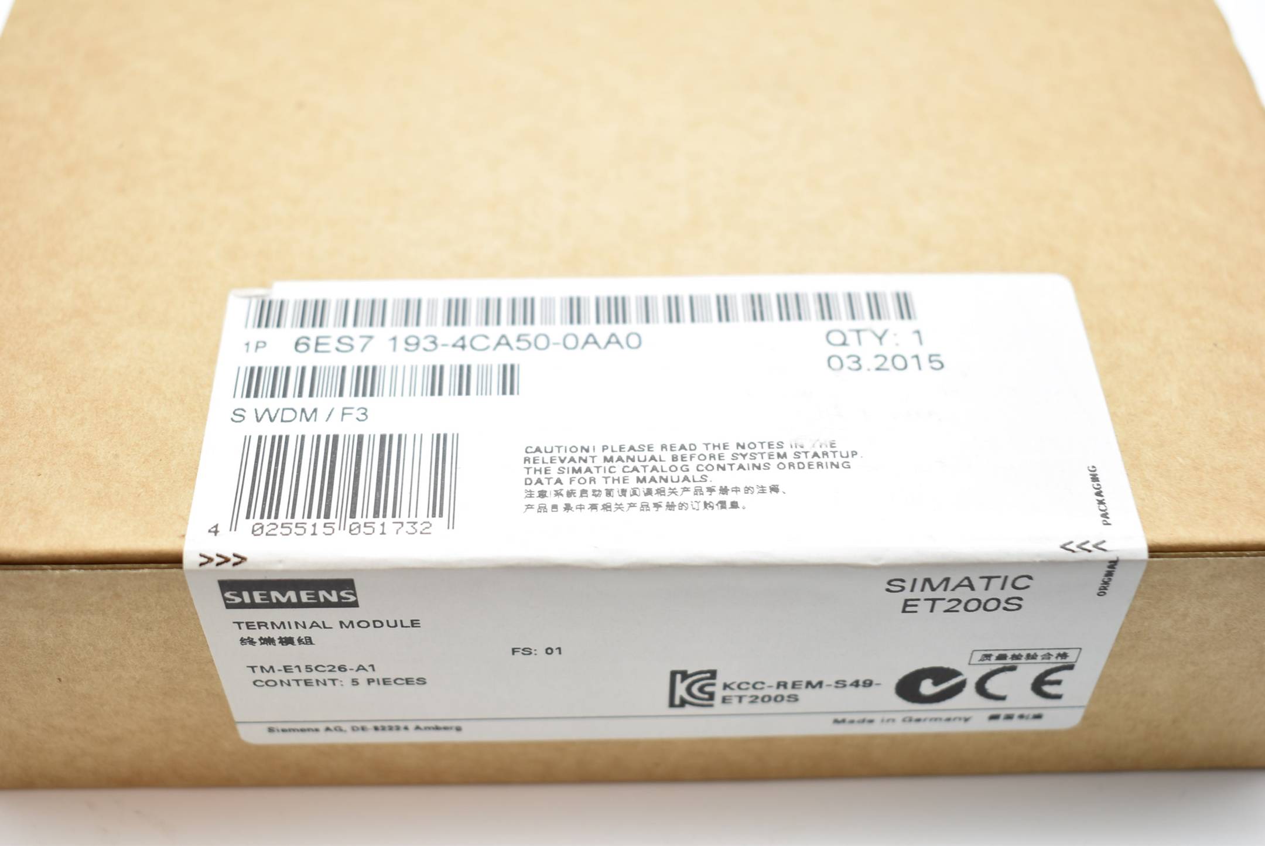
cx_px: 632
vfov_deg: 29.0
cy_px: 423
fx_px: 1635
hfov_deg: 42.3
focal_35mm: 46
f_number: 4.2
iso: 100
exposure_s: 1/40
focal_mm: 31
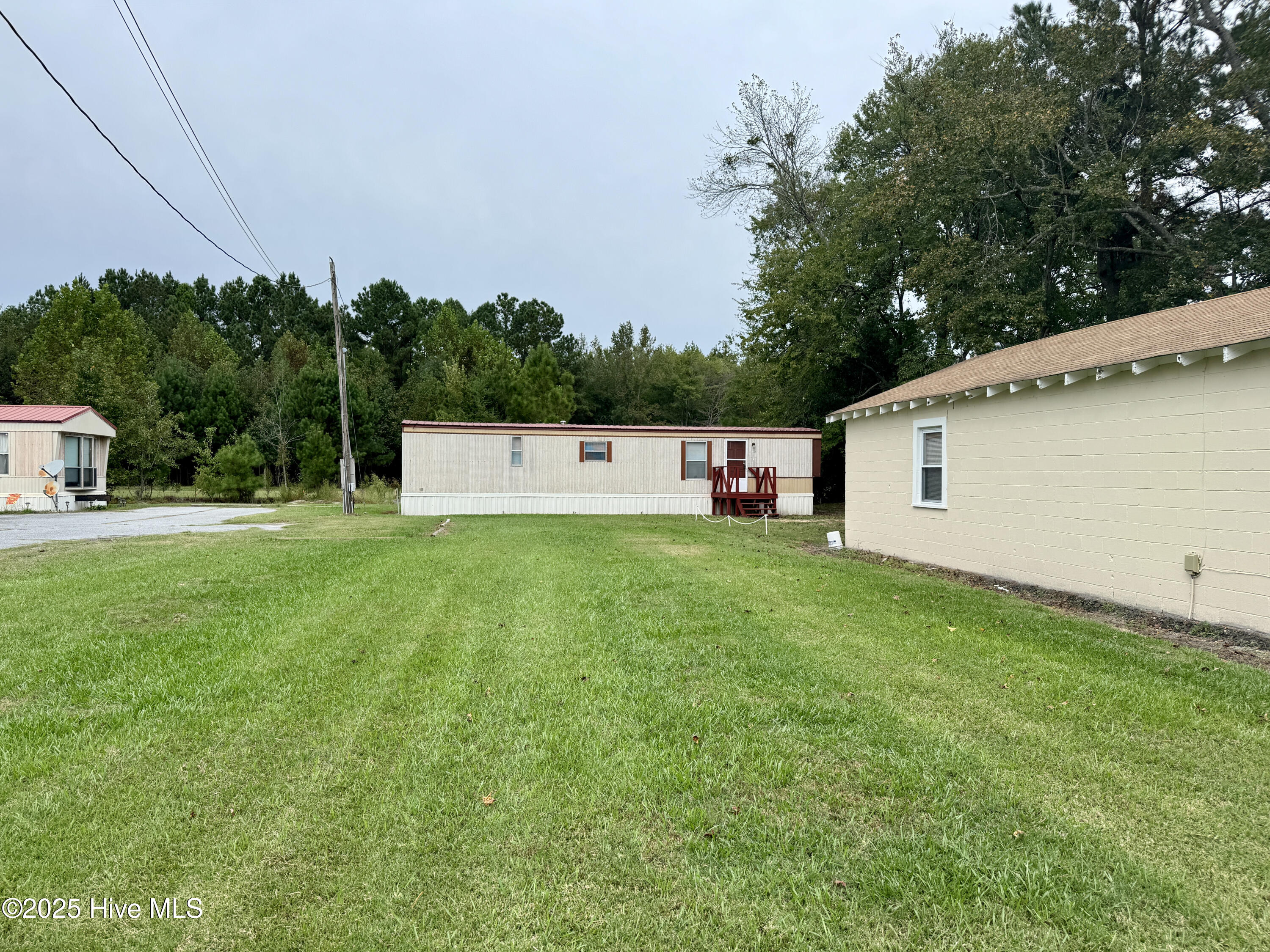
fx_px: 881
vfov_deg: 56.8
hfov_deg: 71.6
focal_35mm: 24
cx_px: 635
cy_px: 476
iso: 80
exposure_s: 1/1524
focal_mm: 6.76
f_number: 1.78
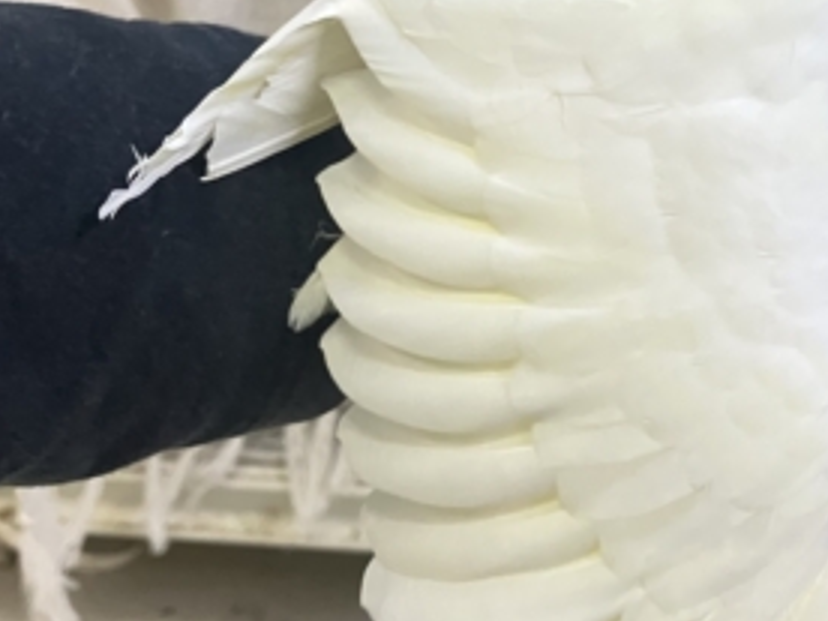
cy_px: 129
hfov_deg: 29.4
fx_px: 1555
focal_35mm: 65
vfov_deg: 22.3
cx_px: 603
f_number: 1.8
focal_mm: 3.99
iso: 250
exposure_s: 1/50
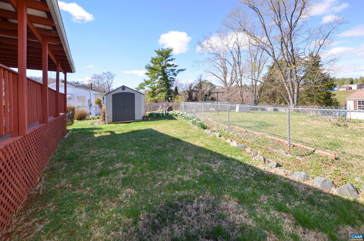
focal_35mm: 15
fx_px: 151
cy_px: 120
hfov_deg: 100.5
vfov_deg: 77.1
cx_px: 182
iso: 100
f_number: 5.6
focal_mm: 10
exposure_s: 1/250
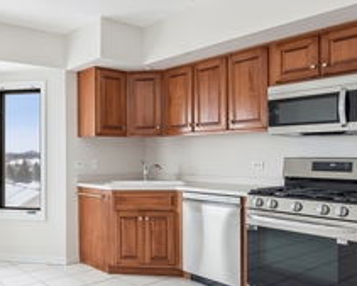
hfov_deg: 52.2
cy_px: 149
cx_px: 73
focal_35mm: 32
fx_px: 338
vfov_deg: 45.8
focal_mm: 10
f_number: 7.1
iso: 250
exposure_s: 1/30
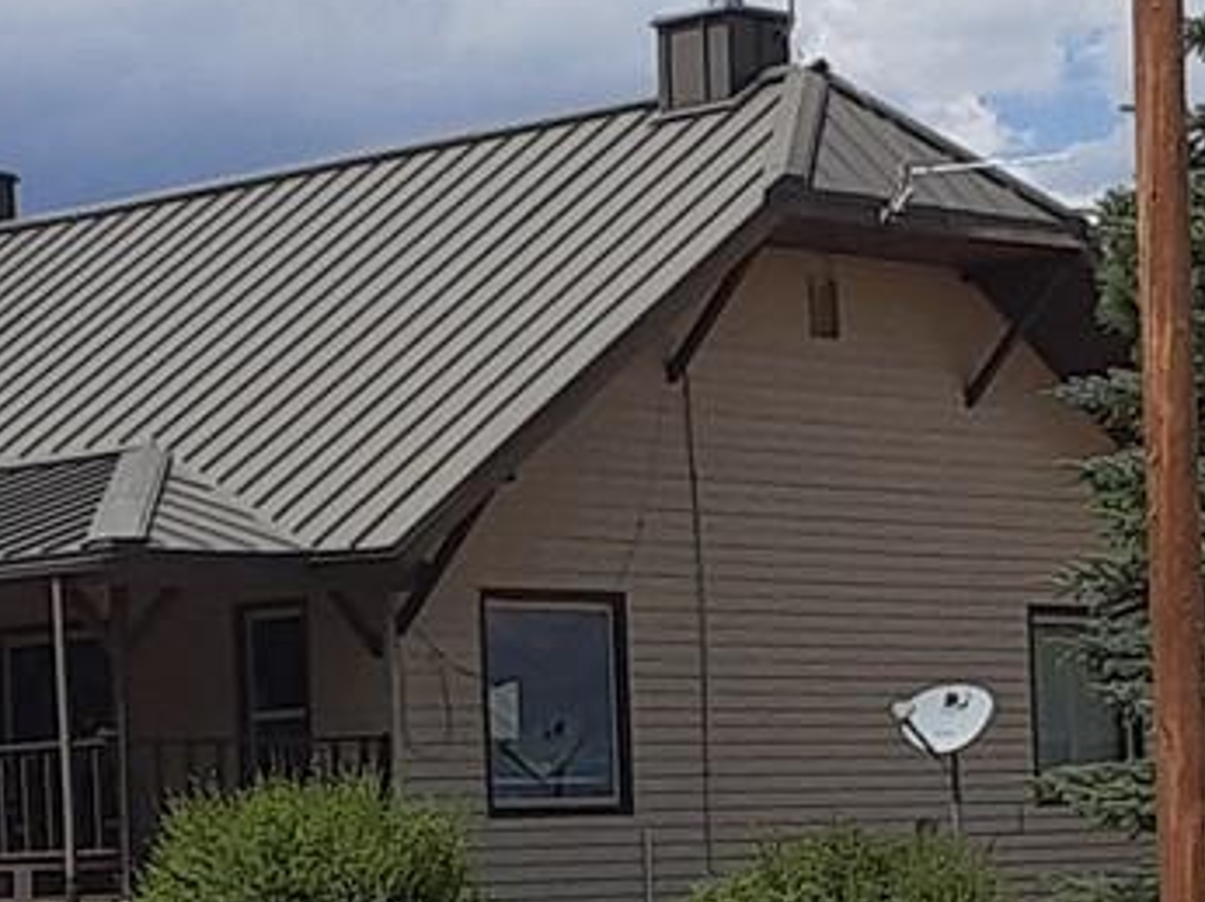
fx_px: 4348
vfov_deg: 11.7
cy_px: 843
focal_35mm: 125
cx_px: 578
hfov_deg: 15.8
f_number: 1.9
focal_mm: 2.91
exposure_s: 1/3367
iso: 40
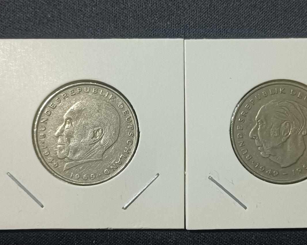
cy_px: 138
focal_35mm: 55
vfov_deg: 27.6
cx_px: 188
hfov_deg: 34.0
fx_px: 500
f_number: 1.8
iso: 1294
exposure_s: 1/33.3
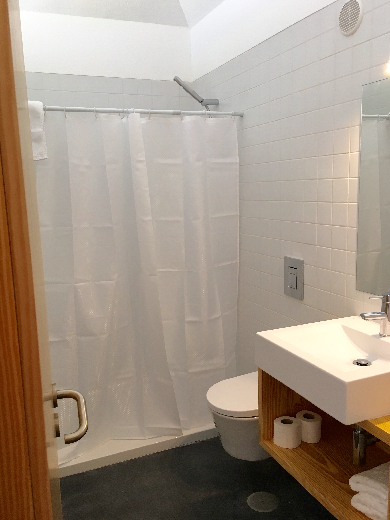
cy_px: 266
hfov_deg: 46.8
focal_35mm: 30
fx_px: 451
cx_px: 195
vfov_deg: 60.0
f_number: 2.2
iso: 100
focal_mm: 4.15
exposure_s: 1/33
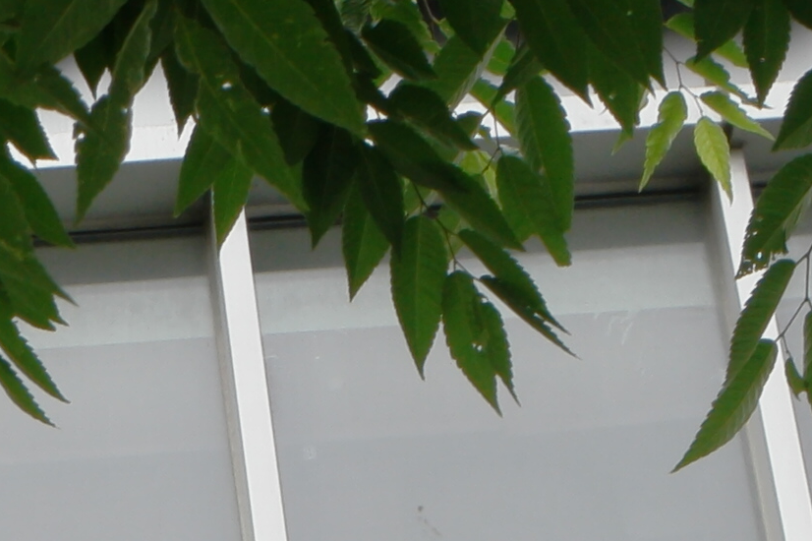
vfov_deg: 5.1
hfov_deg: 7.3
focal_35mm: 259
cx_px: -1413
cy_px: 1422
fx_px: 5839
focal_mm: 22
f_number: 7.1
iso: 100
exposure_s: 1/250
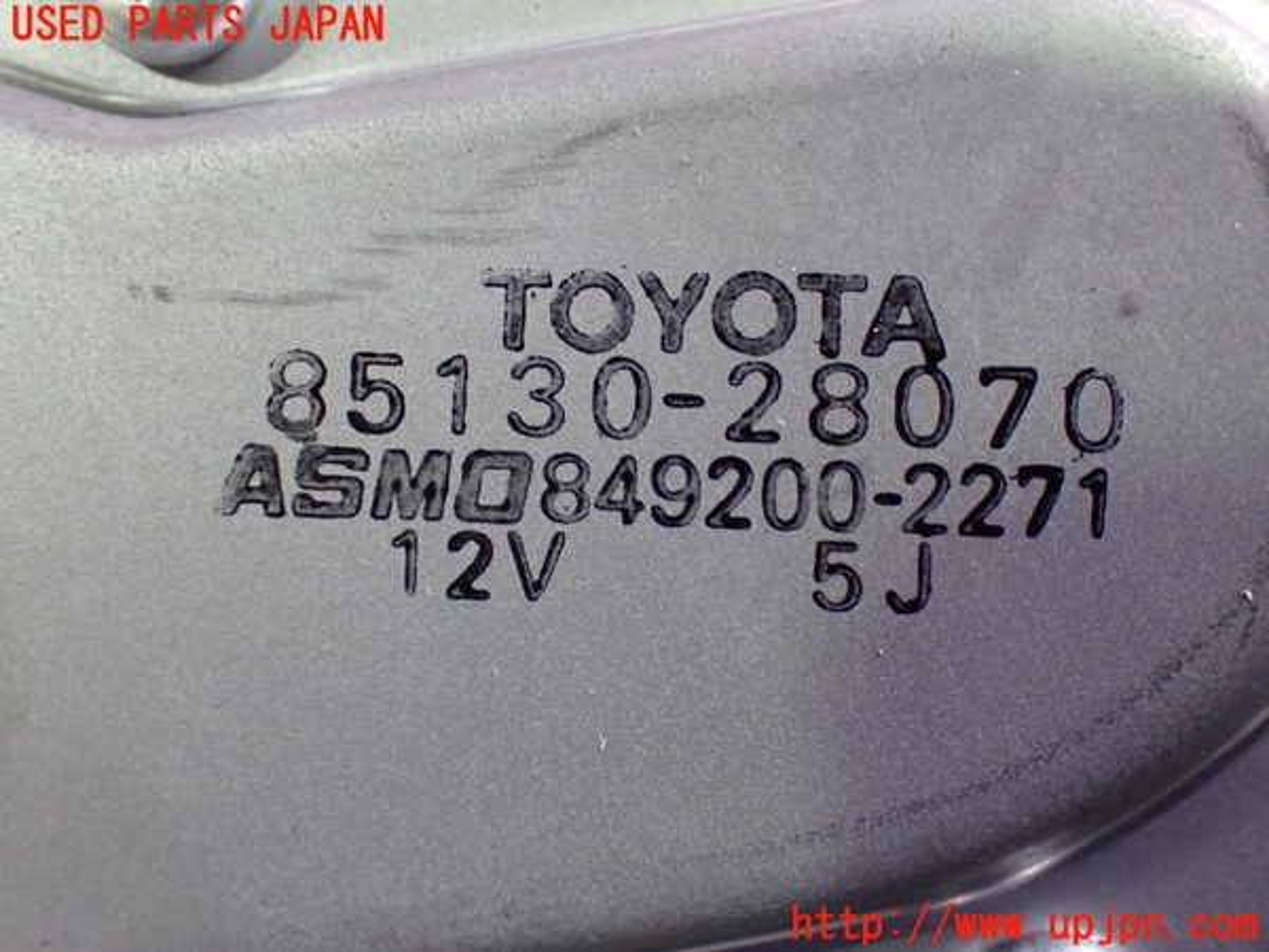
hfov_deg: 40.4
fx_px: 1723
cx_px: 634
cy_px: 476
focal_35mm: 47
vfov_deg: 30.9
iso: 1250
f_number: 3.1
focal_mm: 8.4
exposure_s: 1/50
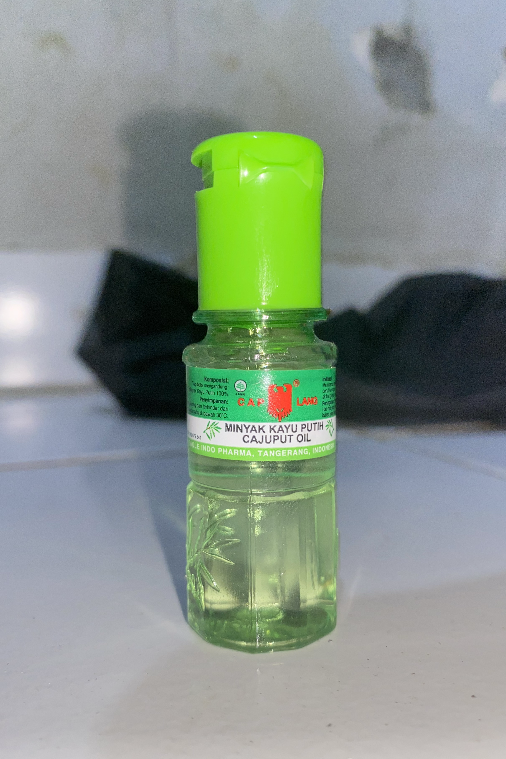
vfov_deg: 61.9
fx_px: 632
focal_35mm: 30
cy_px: 391
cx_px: 263
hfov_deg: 43.6
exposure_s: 1/11
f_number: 1.8
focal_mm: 4.25
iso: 32
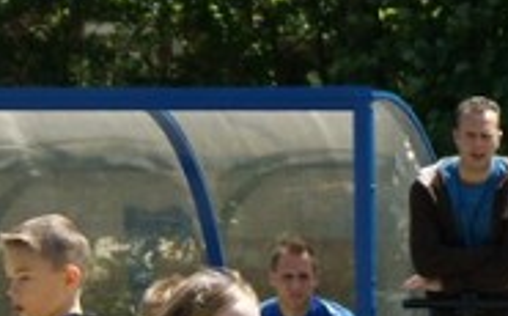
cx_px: 423
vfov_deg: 3.3
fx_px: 5419
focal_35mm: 392
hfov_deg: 5.4
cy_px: 396
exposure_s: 1/400
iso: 200
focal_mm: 60
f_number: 6.3
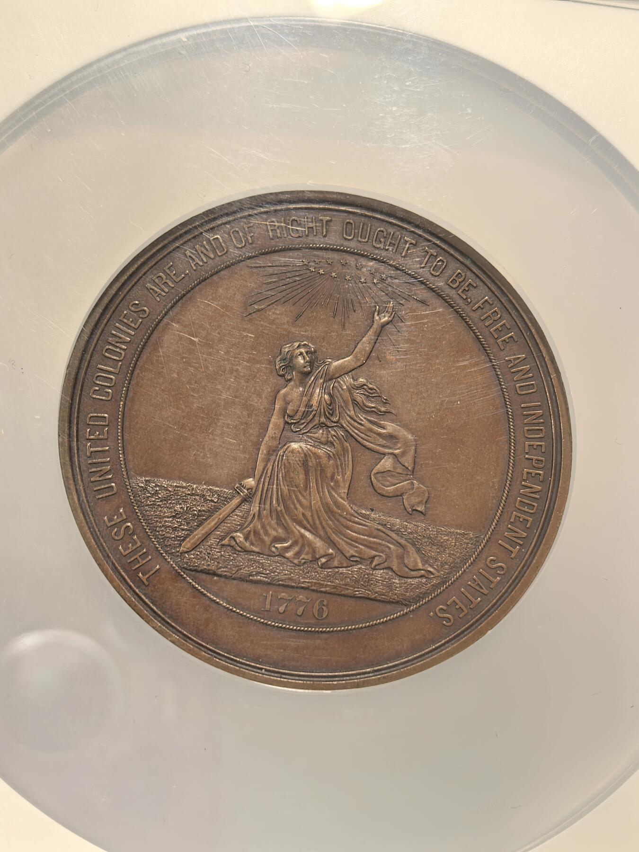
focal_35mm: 54
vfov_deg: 35.5
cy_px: 426
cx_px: 320
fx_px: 1329
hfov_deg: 27.0
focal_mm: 6.98
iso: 200
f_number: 2
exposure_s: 1/50
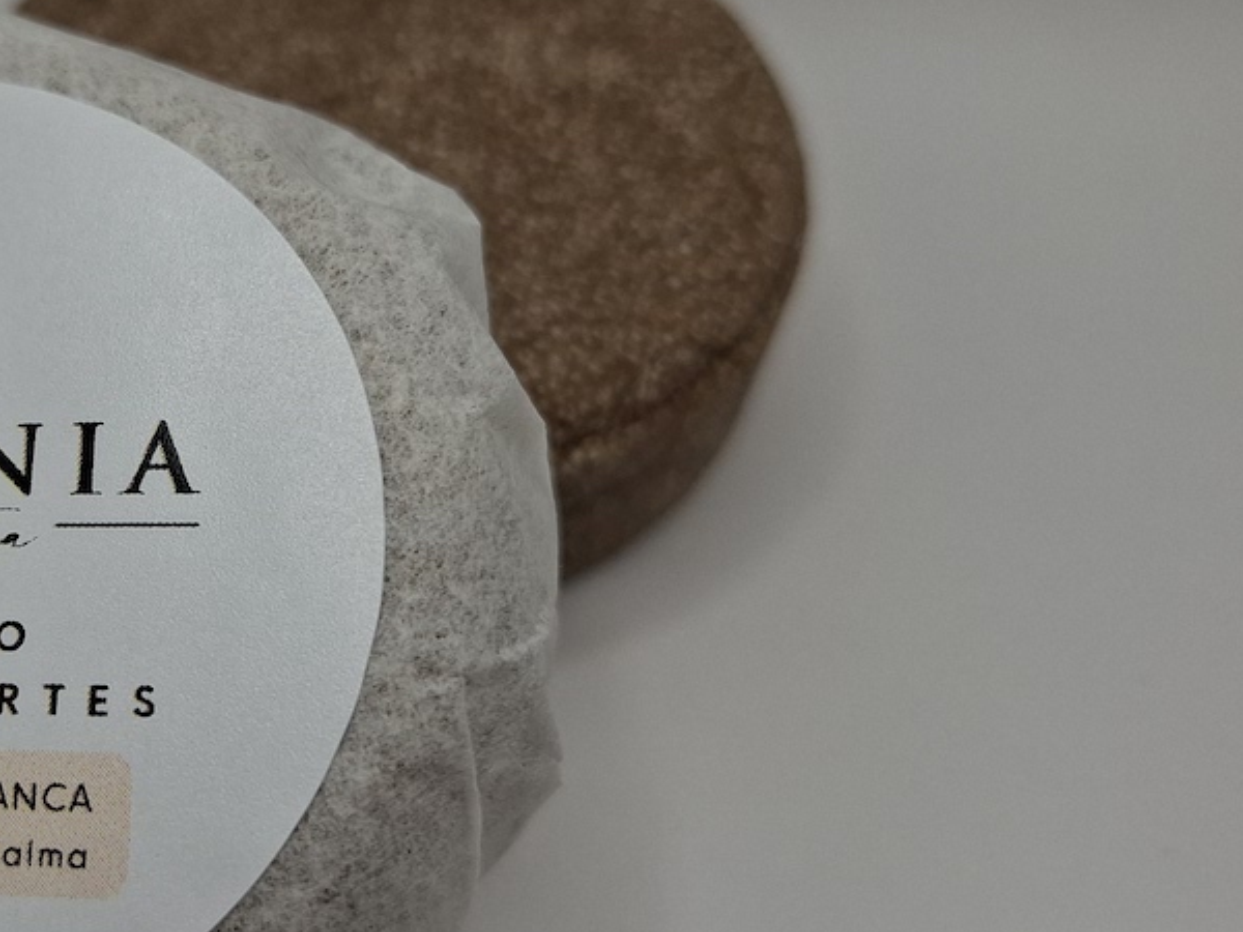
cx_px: 135
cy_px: 404
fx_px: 1652
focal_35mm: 46
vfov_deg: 31.5
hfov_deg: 38.5
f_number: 1.8
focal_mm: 5.54
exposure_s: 1/532
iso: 50
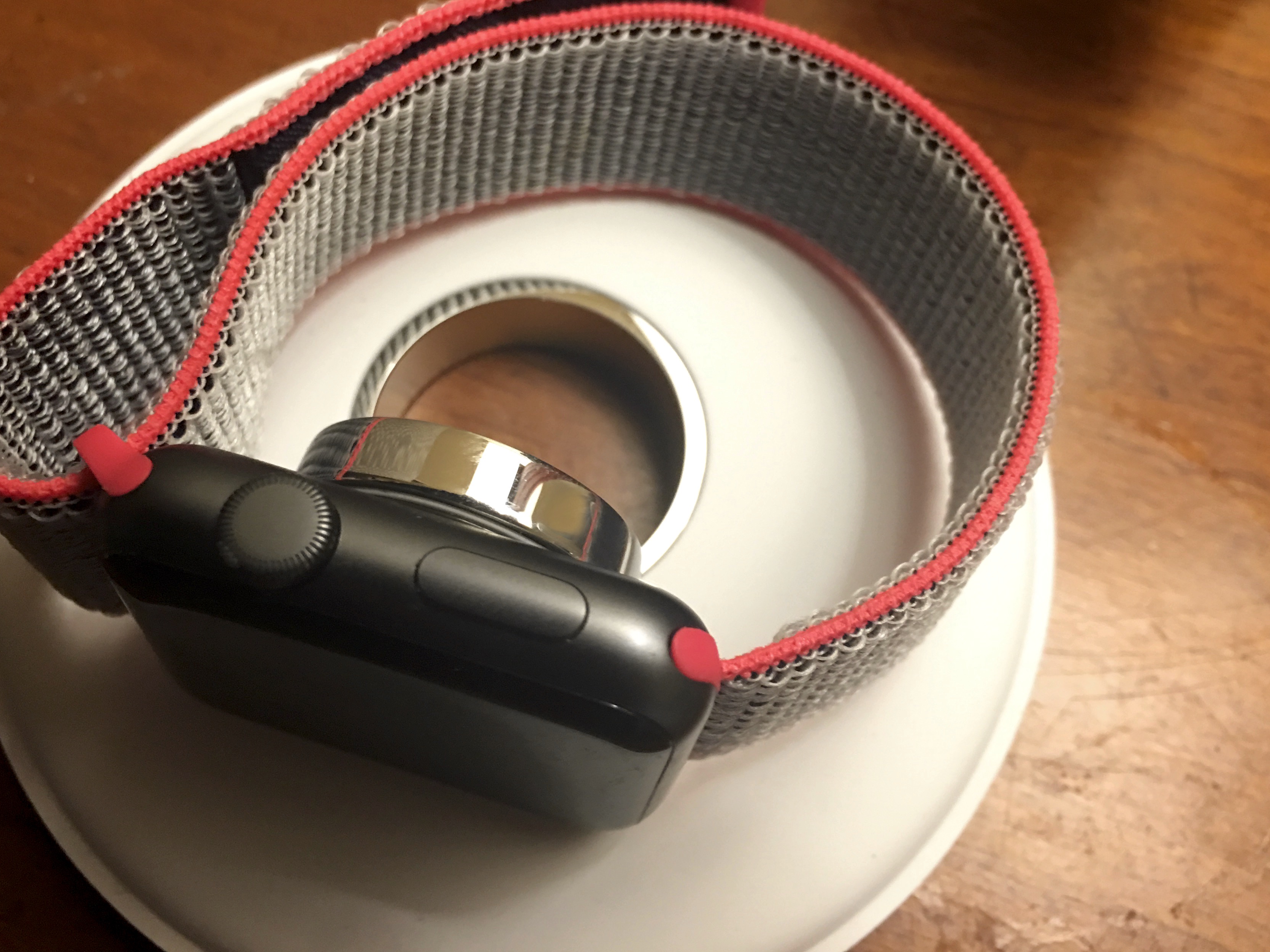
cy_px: 380
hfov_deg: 52.6
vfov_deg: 40.5
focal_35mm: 35
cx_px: 627
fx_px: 1284
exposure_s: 1/10
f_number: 2.2
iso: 80
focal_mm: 4.15
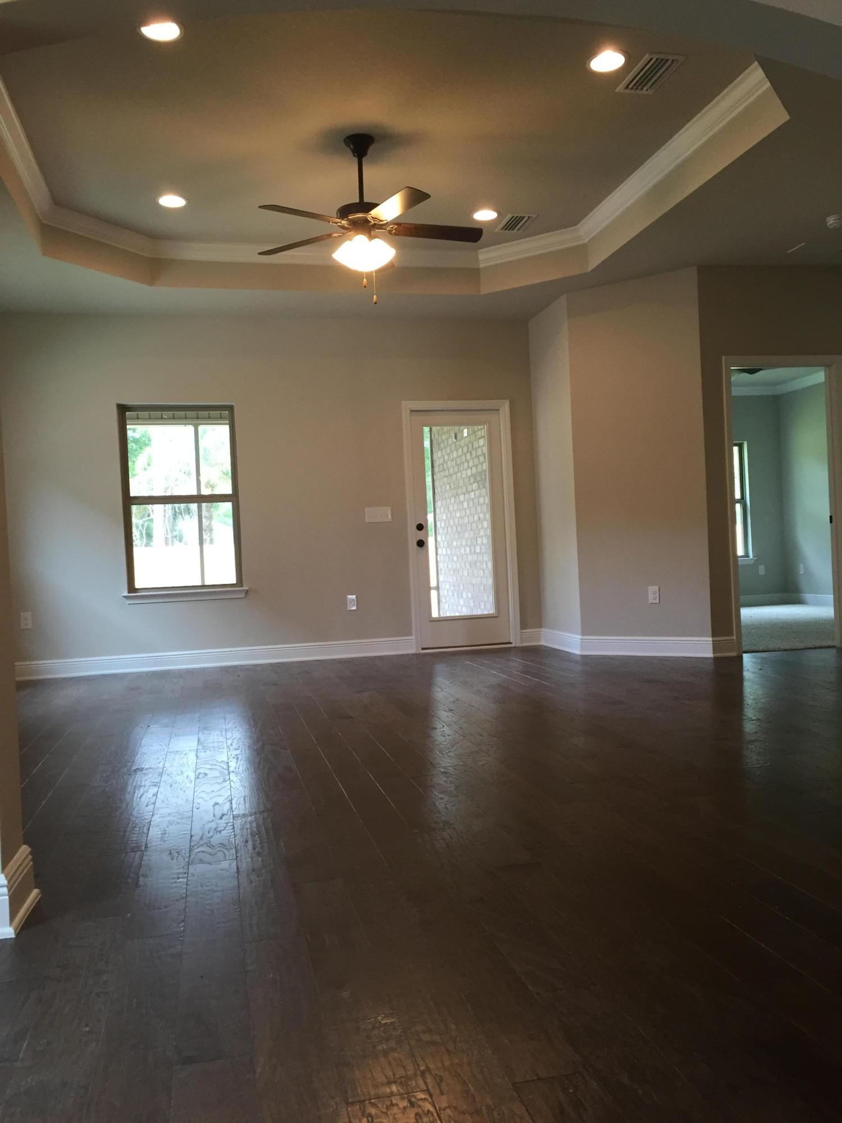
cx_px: 421
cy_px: 562
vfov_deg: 61.7
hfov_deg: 48.2
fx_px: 941
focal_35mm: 29
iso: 50
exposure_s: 1/30
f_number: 2.2
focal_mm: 4.15
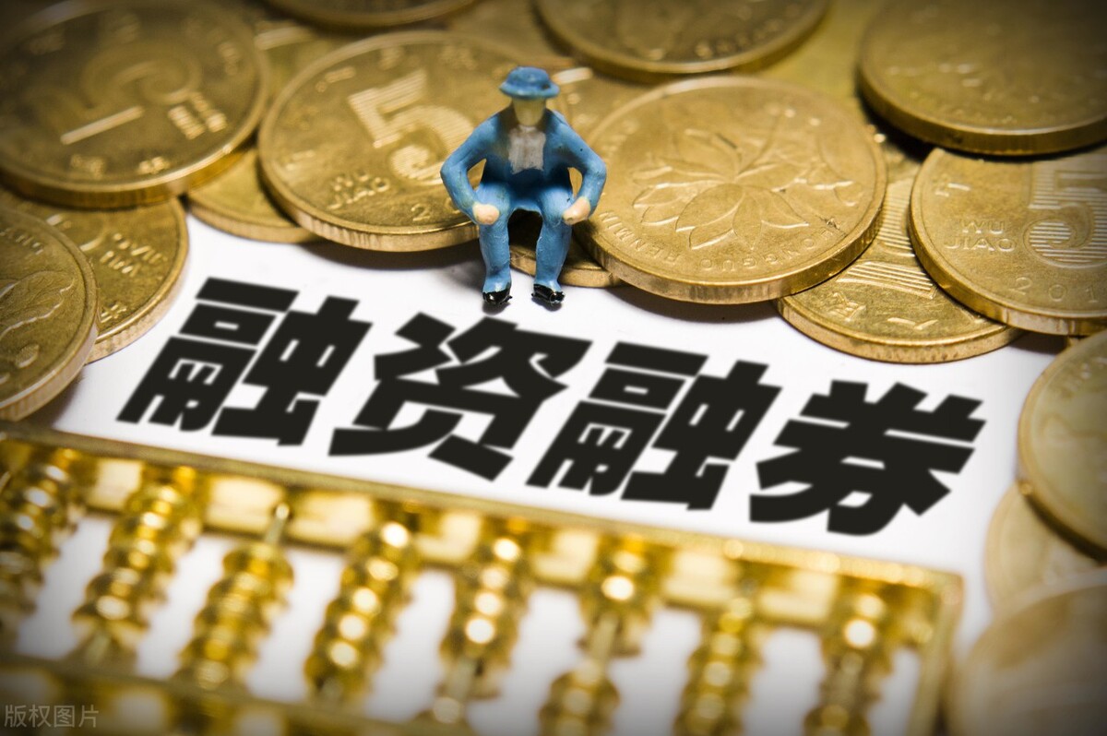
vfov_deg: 18.2
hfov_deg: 27.0
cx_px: 554
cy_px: 368
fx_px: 2304
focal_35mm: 75
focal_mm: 50
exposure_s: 1/160
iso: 500
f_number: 5
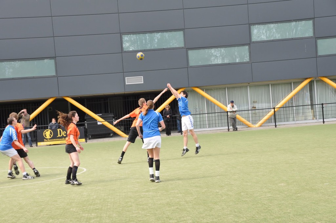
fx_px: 671
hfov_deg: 28.1
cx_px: 168
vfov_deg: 18.9
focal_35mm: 72
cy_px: 112
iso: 400
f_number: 8
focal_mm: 48
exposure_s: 1/250
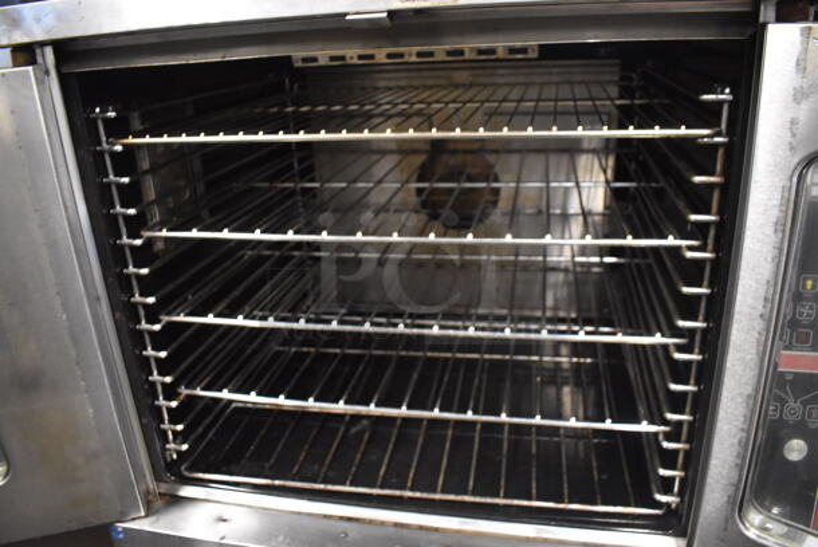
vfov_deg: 48.0
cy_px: 274
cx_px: 409
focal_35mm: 27
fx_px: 614
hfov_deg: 67.3
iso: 2800
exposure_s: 1/30
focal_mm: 18
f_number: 3.5
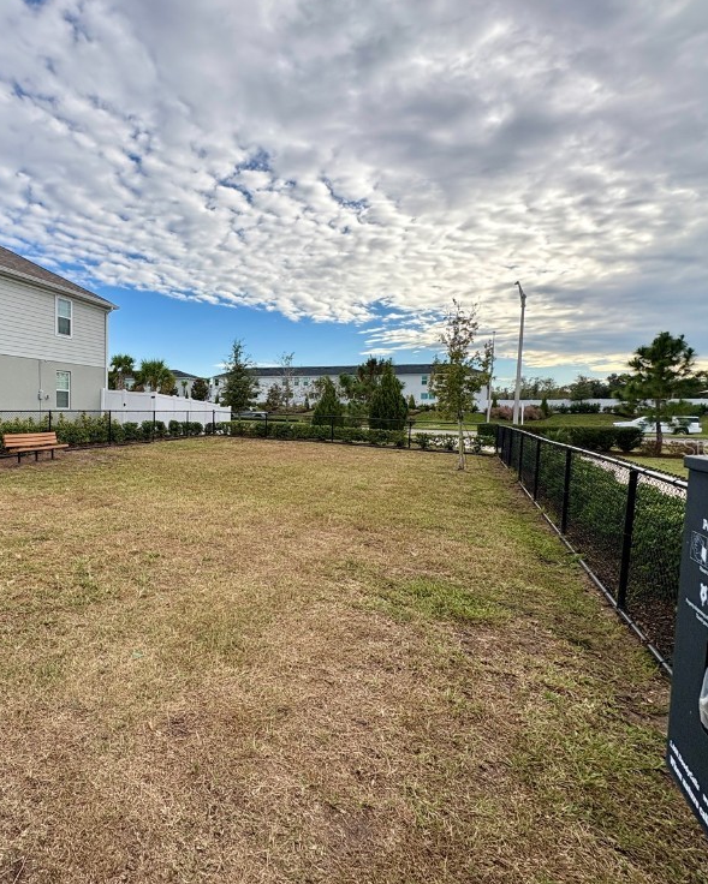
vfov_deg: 83.3
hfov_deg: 66.6
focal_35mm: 19
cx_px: 180
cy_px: 447
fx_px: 498
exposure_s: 1/1323
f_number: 2.2
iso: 64
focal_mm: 2.22
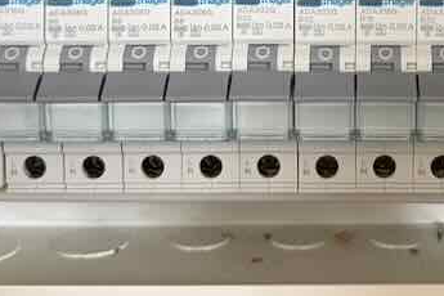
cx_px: 365
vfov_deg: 17.4
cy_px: -80
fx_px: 913
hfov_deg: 26.7
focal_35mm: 74
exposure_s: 1/60
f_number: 1.78
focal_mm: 6.76
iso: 500
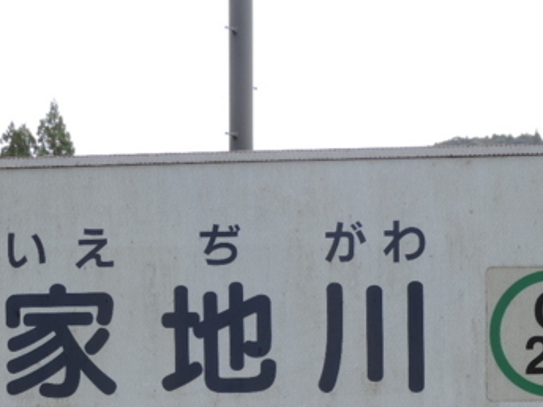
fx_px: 1569
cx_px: 204
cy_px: 418
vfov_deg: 14.5
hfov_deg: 19.6
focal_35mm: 100
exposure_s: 1/80
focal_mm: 7.6
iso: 80
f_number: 3.4
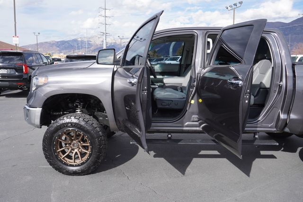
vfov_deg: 41.8
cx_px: 152
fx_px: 265
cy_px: 101
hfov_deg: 59.4
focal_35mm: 32
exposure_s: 1/200
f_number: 7.1
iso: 100
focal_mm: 21
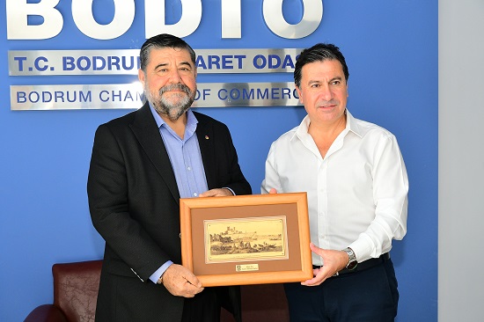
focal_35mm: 57
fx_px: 766
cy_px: 161
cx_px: 242
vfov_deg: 23.8
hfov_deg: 35.1
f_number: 5.6
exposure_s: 1/125
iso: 1100
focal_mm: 38
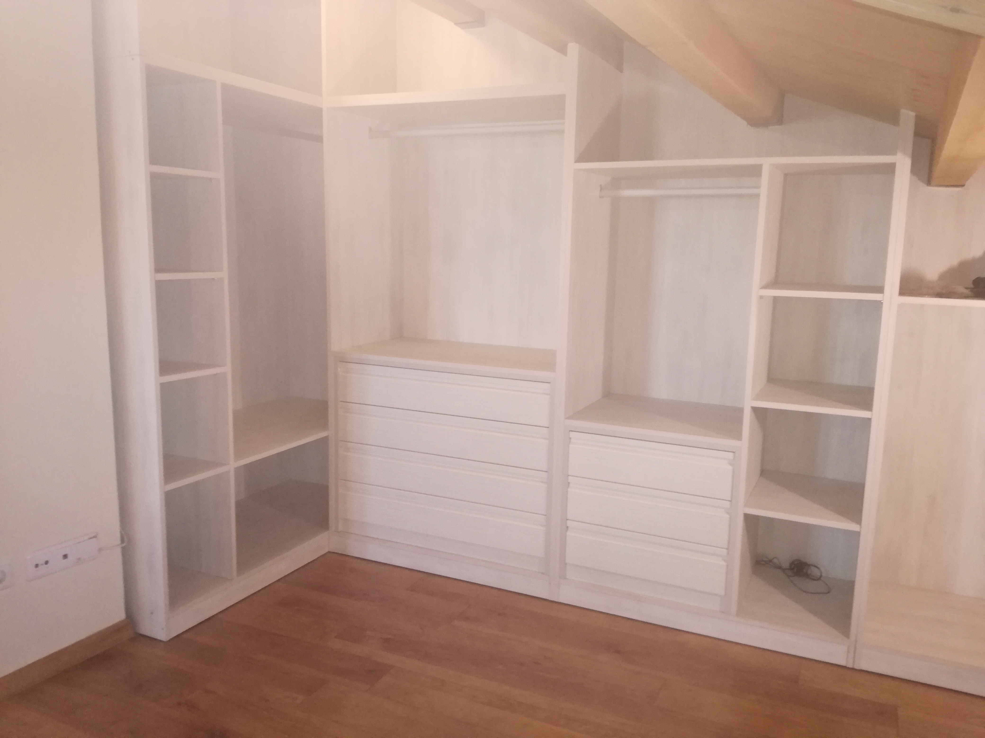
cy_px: 369
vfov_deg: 51.4
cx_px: 492
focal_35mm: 27
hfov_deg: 65.3
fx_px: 768
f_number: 2
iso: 400
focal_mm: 3.79
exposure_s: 1/25
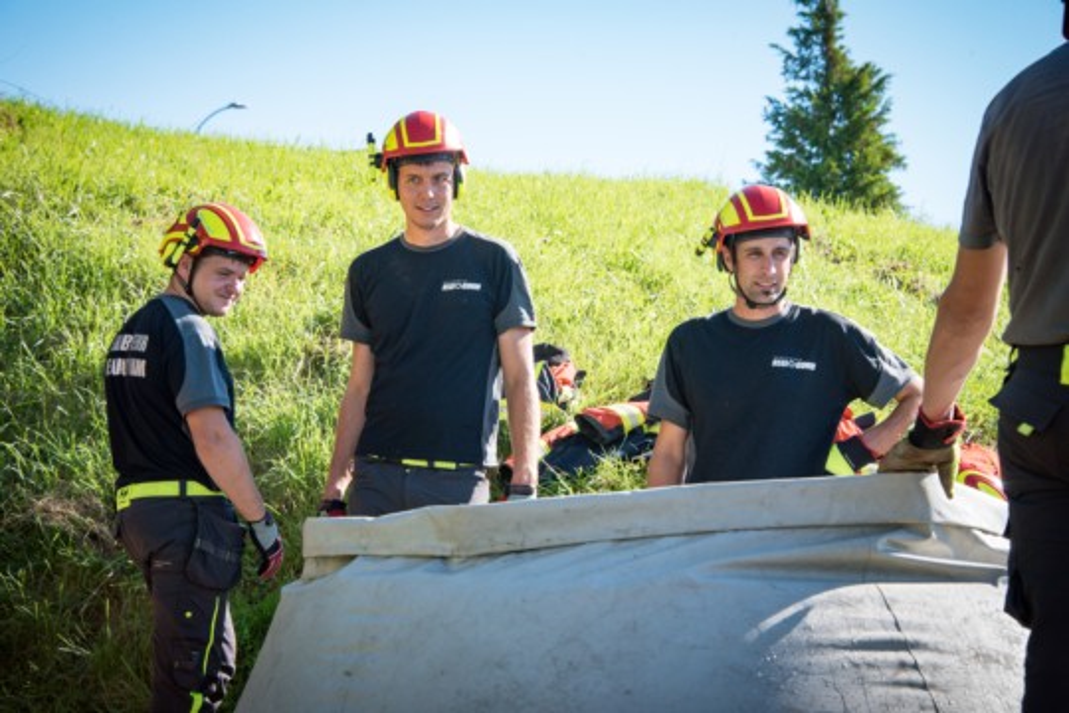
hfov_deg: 18.3
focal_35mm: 112
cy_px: 356
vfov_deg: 12.2
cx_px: 534
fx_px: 3326
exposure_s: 1/500
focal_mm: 112
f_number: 11
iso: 1600
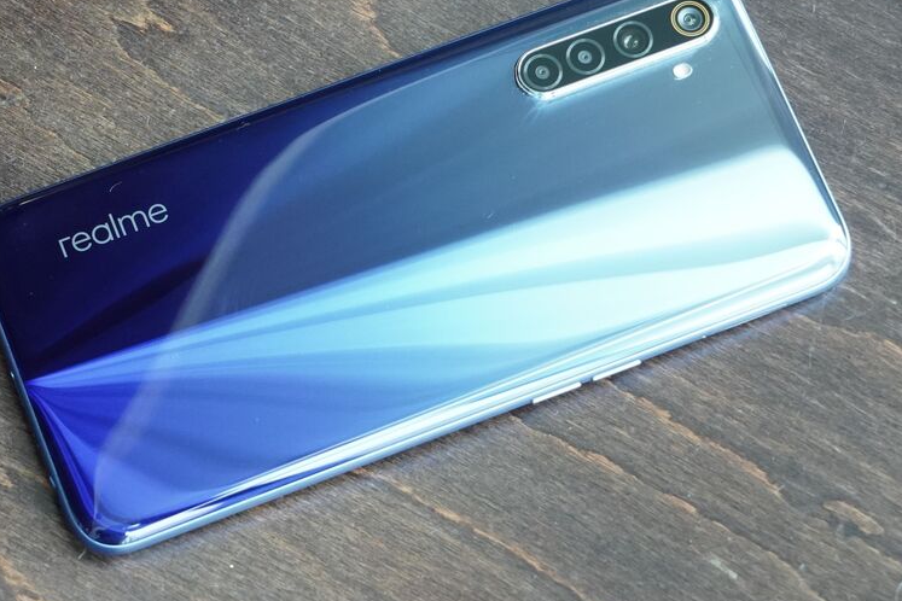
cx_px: 364
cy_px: 262
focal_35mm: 90
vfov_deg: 15.2
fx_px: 2255
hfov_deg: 22.6
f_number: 7.1
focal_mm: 70
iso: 5000
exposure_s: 1/160
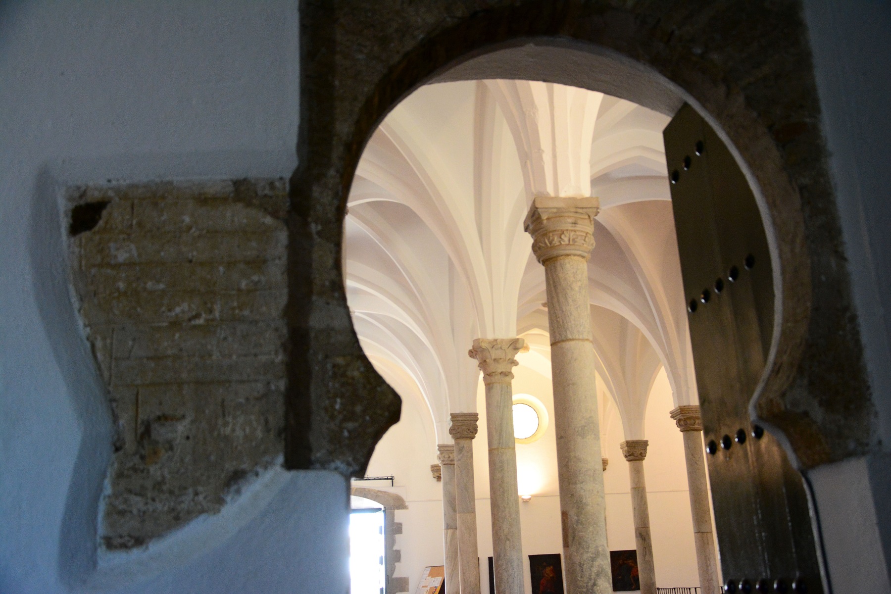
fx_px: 891
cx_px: 446
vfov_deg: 36.9
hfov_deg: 53.1
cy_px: 297
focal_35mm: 36
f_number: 3.8
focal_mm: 24
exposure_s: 1/100
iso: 2000
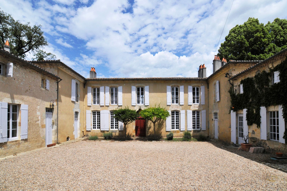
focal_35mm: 16
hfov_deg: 95.0
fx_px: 132
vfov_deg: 72.1
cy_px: 96
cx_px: 144
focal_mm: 11
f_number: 14
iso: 500
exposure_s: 1/800
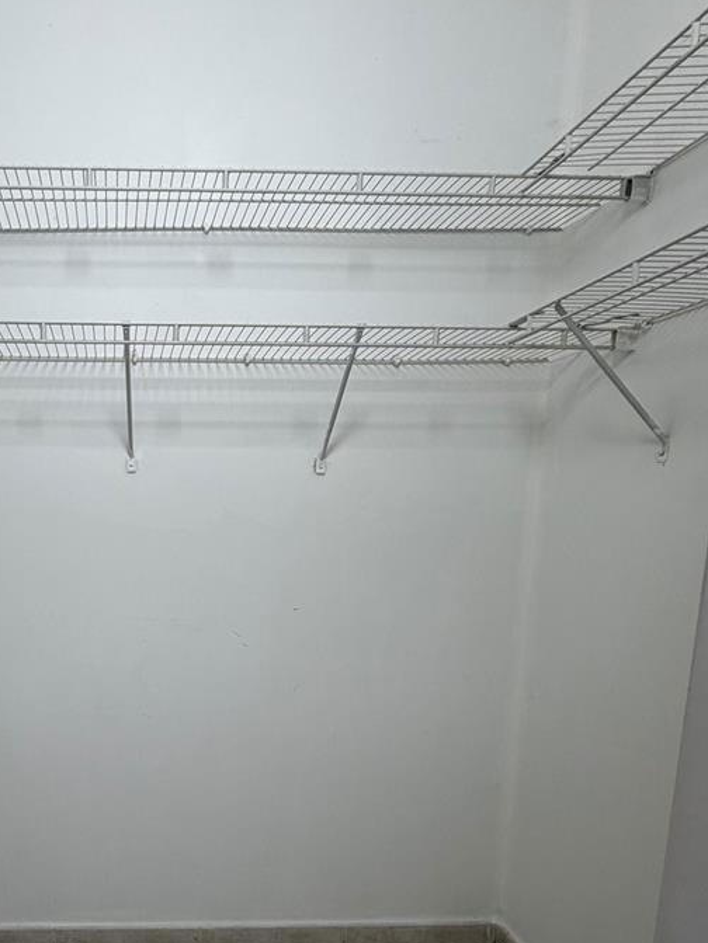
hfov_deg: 51.0
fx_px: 682
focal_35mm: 25
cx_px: 128
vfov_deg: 67.6
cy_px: 626
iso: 100
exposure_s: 1/120
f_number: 2.2
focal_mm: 2.22
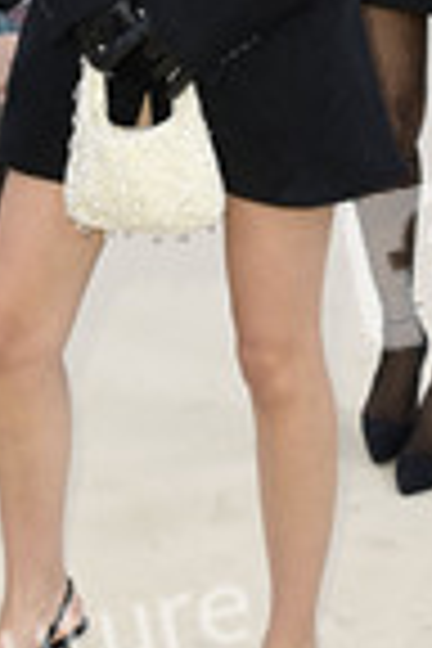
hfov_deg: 10.3
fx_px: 2394
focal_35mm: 133
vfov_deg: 15.2
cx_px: 166
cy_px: 18
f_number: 5.6
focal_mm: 48
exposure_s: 1/250
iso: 640
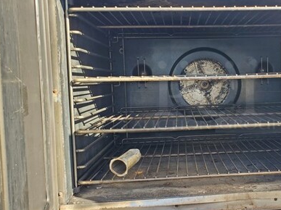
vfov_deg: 35.1
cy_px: 94
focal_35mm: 41
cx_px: 207
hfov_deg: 44.4
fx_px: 333
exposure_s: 1/106
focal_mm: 4.3
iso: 50
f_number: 2.4
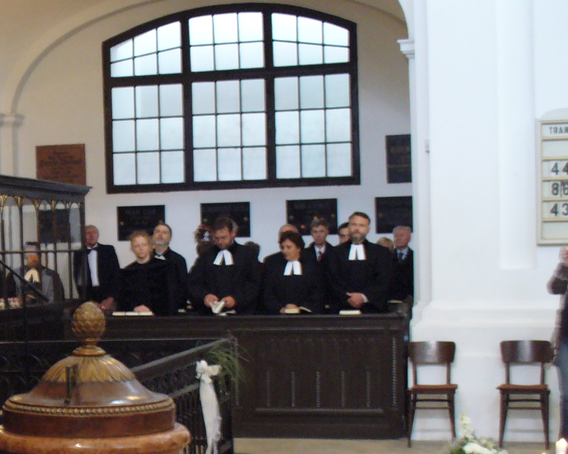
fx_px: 1295
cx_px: 11
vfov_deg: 19.7
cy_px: 353
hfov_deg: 23.8
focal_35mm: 77
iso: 200
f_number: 2.8
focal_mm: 6.1
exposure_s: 1/10
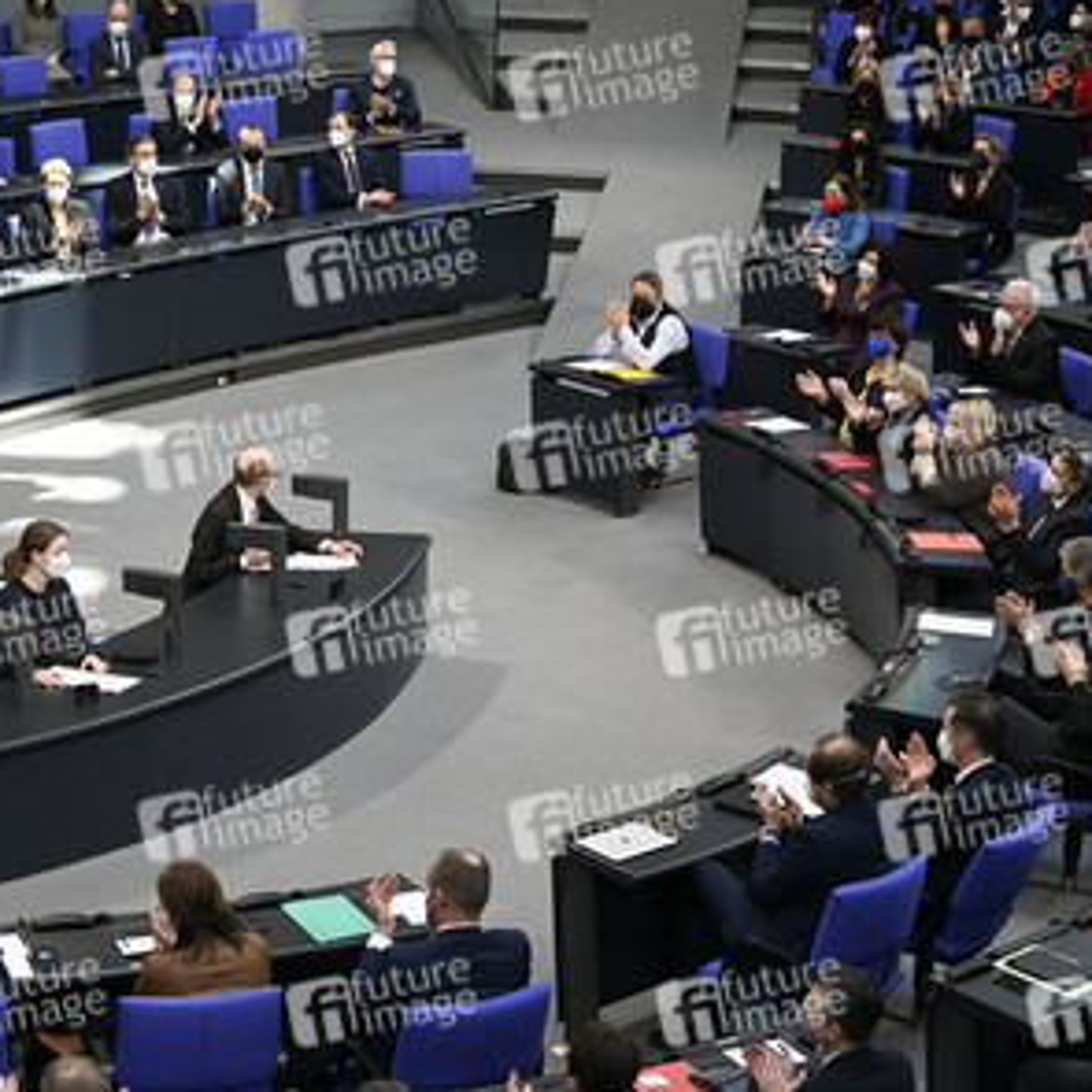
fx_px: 3248
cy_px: 540
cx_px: 283
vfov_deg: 19.1
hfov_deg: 19.0
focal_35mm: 91
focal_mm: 70
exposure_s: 1/640
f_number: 4.5
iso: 5000
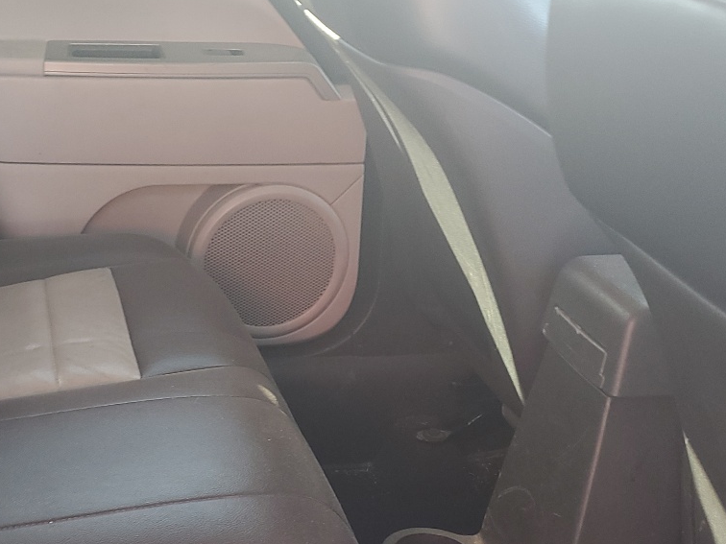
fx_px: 1154
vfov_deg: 26.5
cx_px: 171
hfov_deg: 34.1
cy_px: 343
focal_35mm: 55
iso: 63
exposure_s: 1/60.2
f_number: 1.5
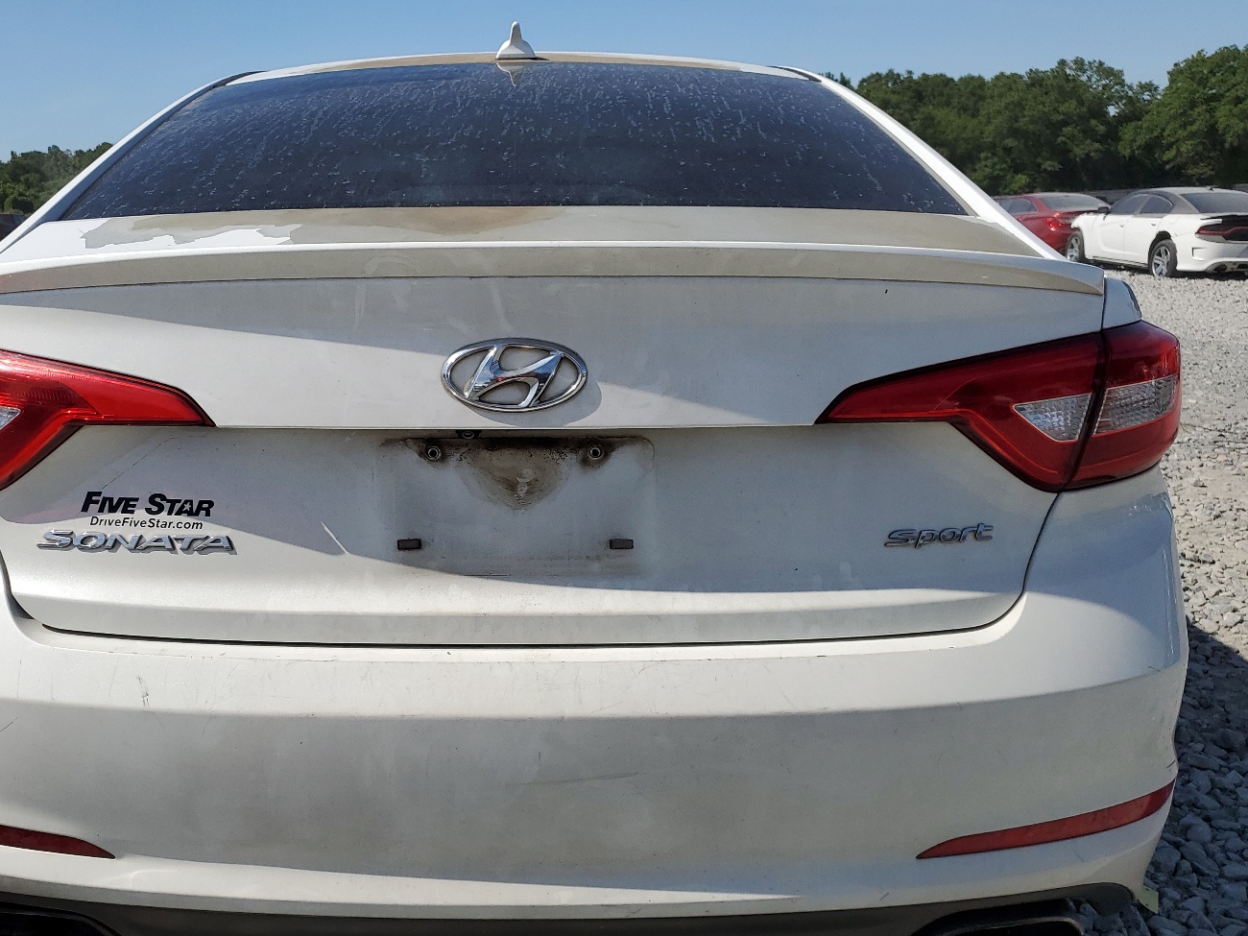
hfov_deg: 56.5
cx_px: 525
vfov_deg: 44.1
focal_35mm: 32
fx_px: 1154
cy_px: 513
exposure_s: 1/10000
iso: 50
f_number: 1.5
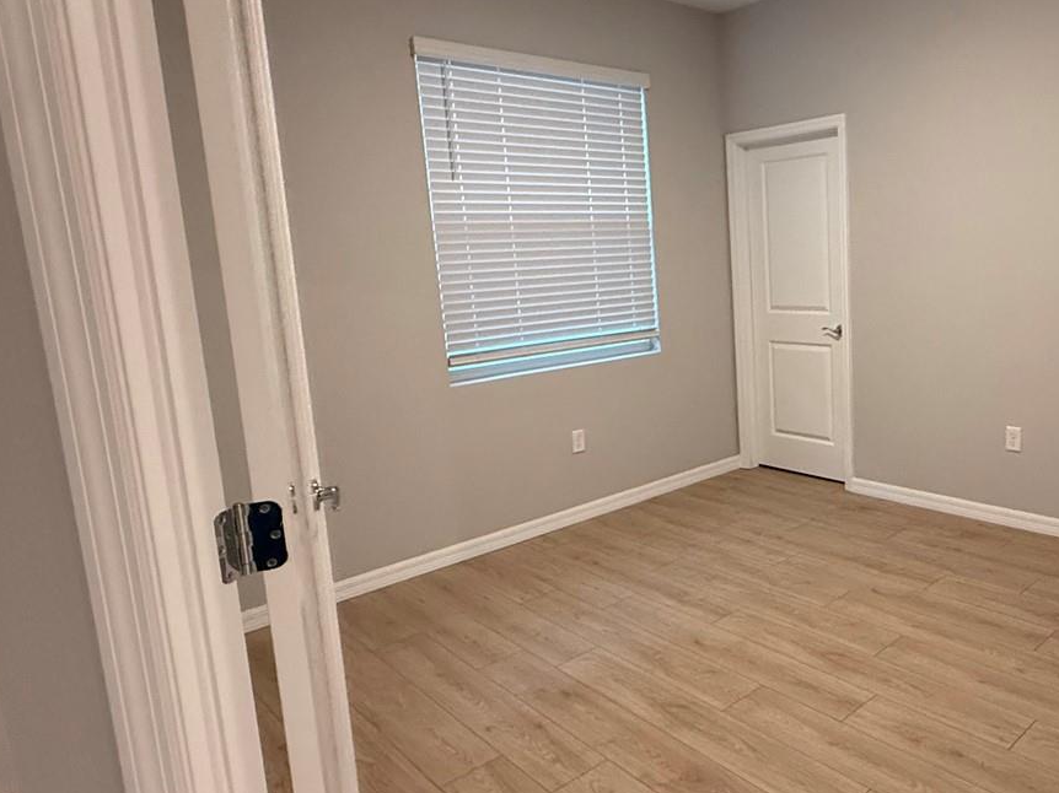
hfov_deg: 64.6
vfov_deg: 53.0
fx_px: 795
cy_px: 378
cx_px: 749
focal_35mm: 26
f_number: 2.2
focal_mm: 2.22
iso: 640
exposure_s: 1/60
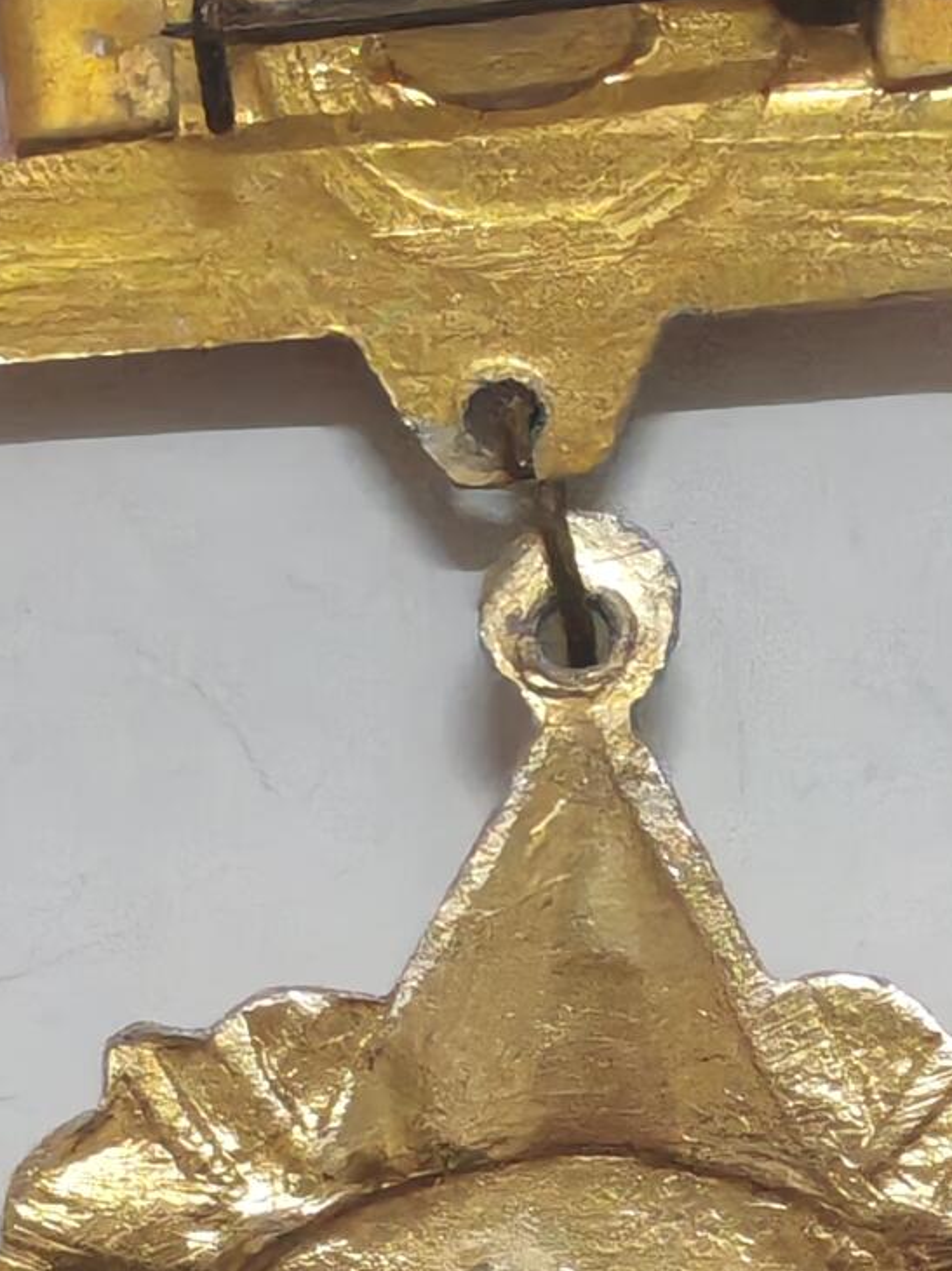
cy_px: 1222
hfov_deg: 5.7
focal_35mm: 259
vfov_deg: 7.6
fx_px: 9503
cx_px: 479
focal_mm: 5.52
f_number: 1.95
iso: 800
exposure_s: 1/33
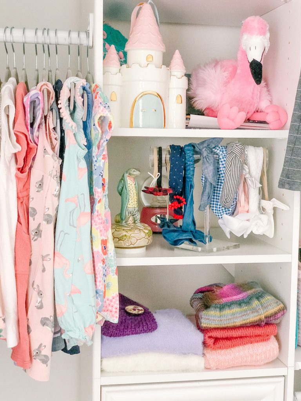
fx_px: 603
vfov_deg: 36.8
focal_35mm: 52
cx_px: 150
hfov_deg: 28.0
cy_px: 200
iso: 160
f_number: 2.4
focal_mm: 6
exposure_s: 1/10
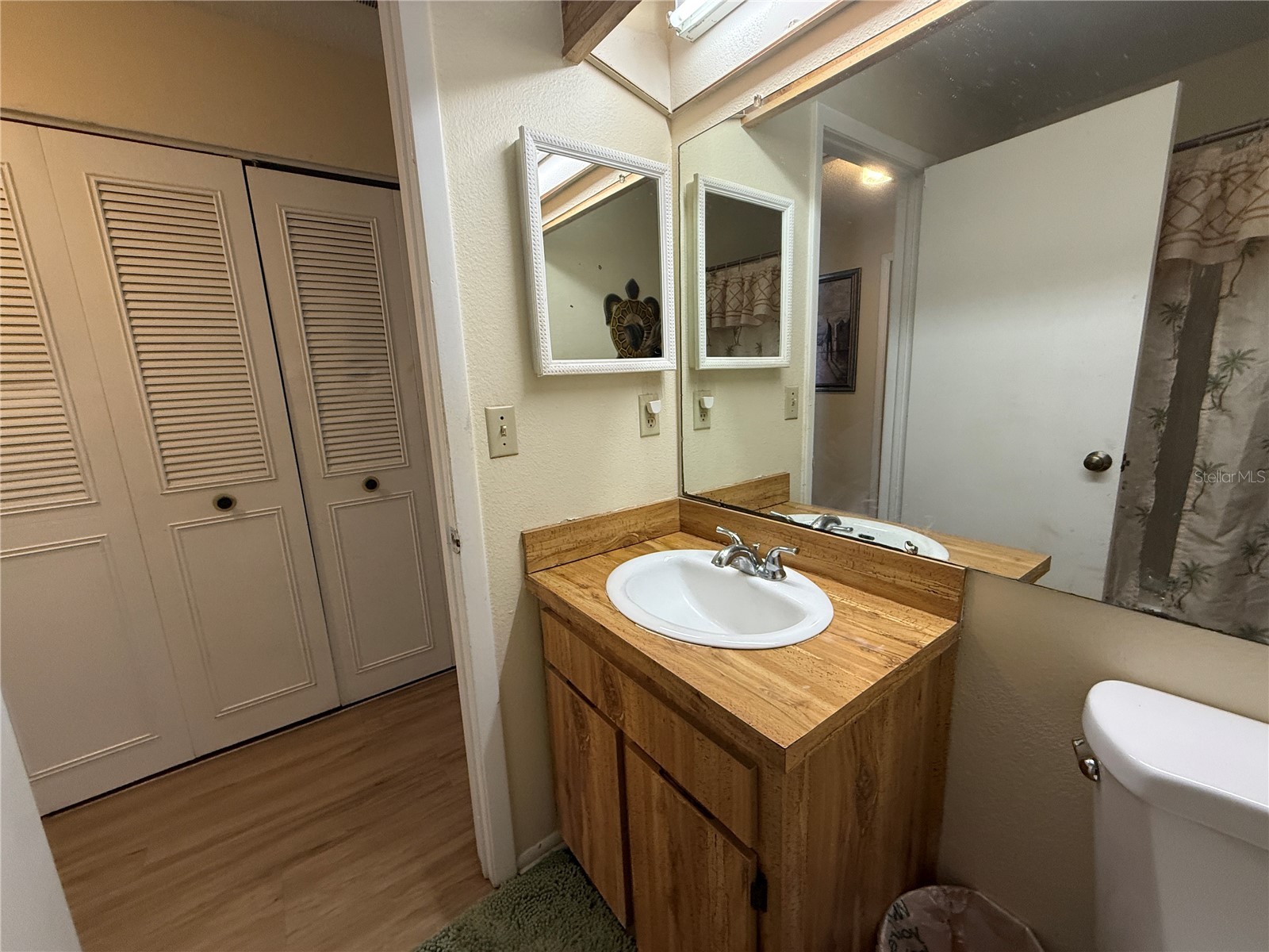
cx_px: 634
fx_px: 513
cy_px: 476
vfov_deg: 85.7
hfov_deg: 102.1
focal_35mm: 14
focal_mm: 2.22
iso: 250
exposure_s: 1/120
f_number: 2.2
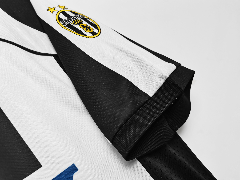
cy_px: 90
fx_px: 180
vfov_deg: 53.1
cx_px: 120
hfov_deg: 67.3
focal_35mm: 26
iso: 64
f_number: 1.8
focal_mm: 5.58
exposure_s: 1/99.9
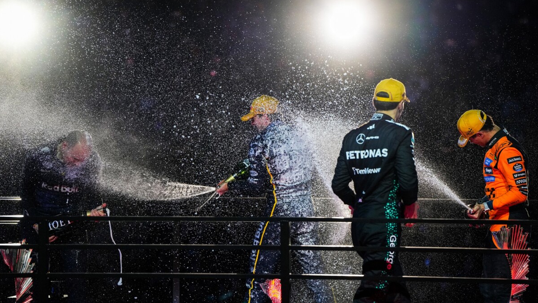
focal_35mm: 201
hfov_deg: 10.7
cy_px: 172
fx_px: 2868
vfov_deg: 6.0
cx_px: 269
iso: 2000
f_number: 2.8
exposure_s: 1/1600
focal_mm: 191
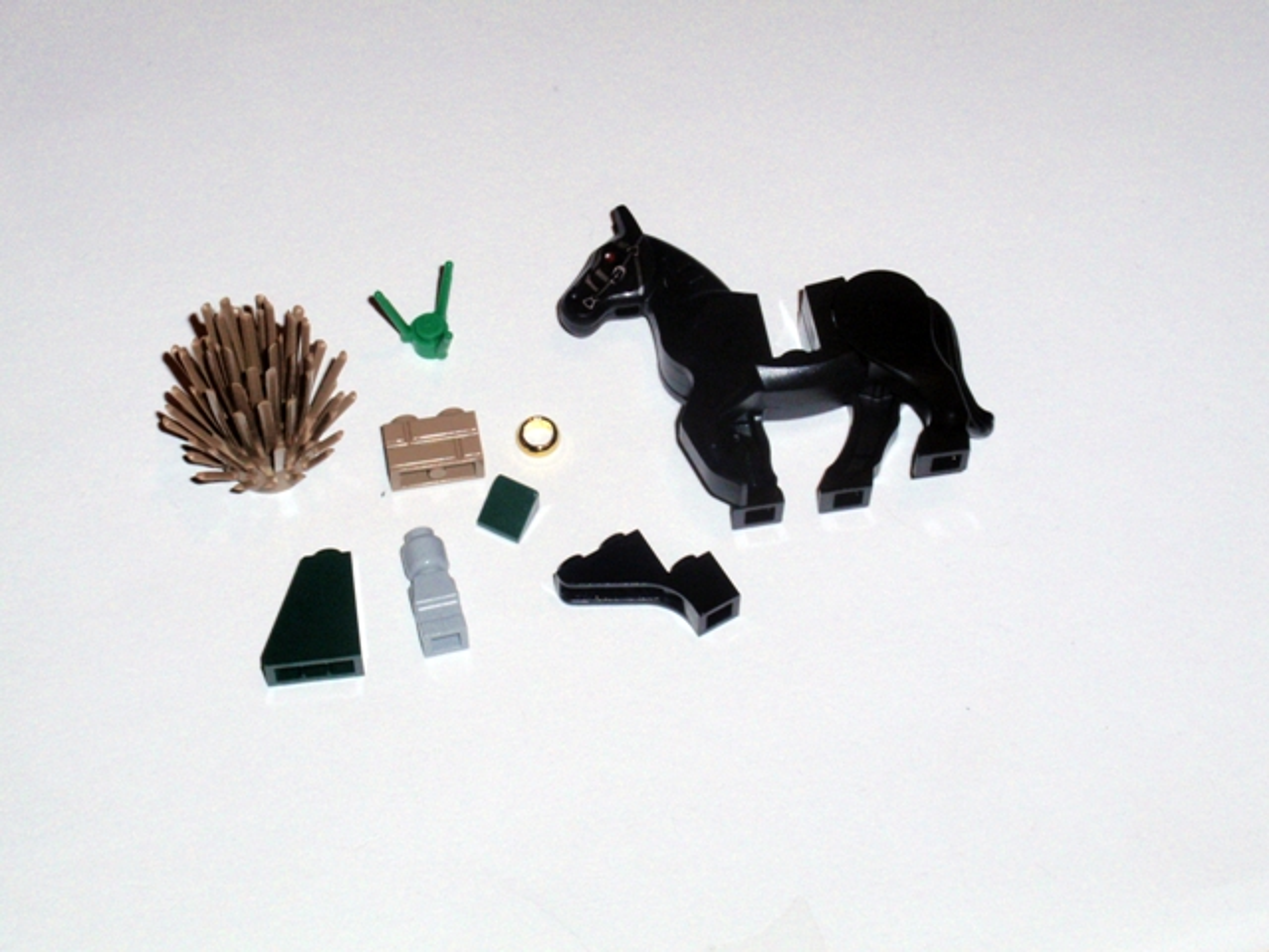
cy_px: 476
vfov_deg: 17.4
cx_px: 634
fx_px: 3116
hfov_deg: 23.0
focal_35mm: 85
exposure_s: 1/100
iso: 200
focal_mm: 15.02
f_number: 5.1
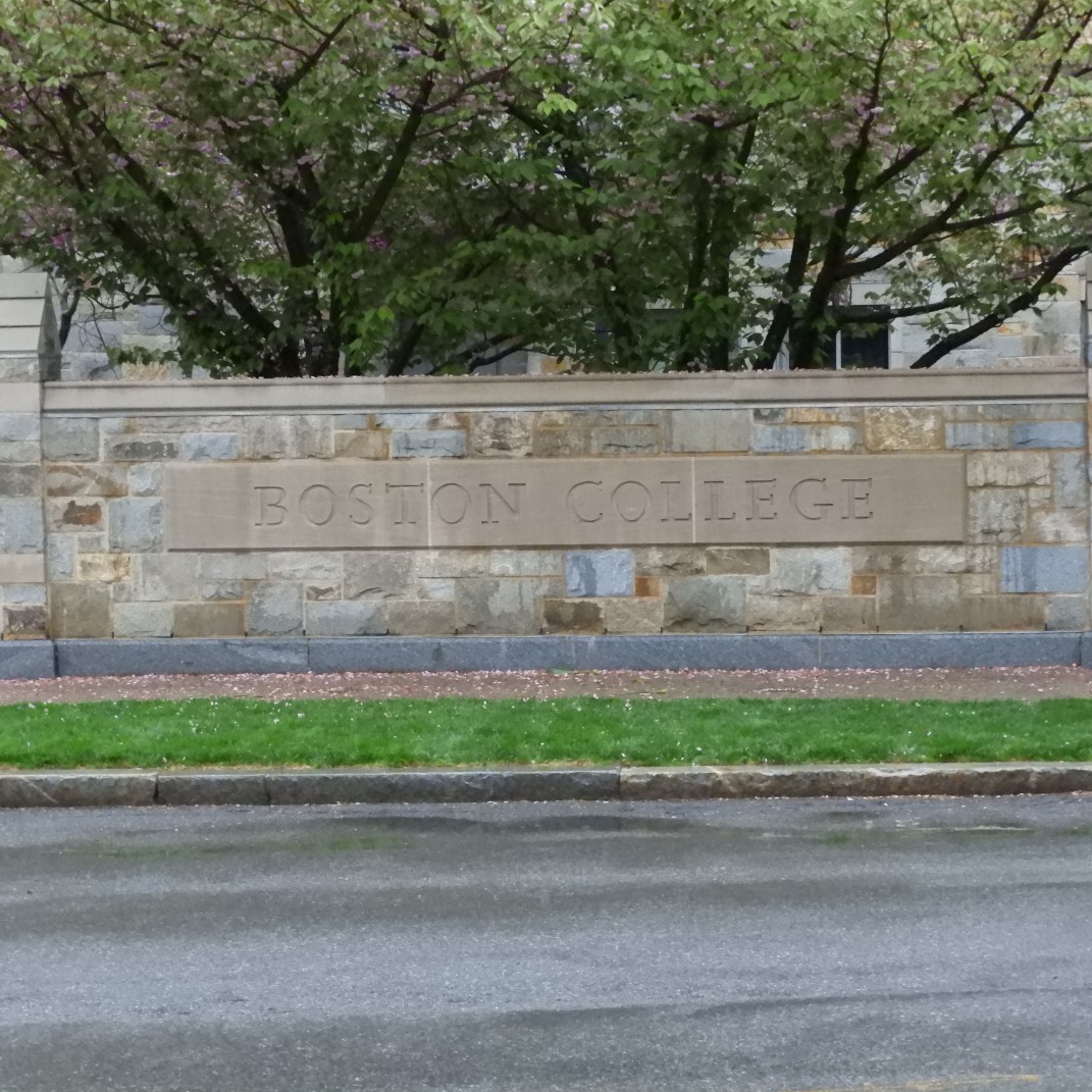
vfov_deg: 17.2
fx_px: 3605
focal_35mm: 101
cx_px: 589
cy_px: 548
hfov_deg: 17.2
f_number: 4.5
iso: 1600
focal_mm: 15.2
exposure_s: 1/640
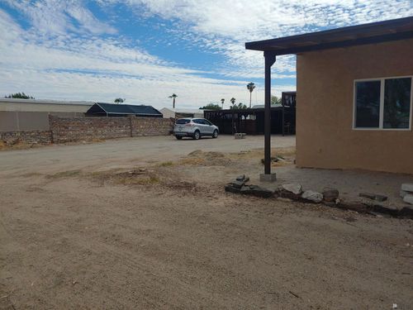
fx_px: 298
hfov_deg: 69.4
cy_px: 155
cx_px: 206
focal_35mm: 25
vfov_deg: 54.9
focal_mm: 4.23
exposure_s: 1/4167
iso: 50
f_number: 1.5
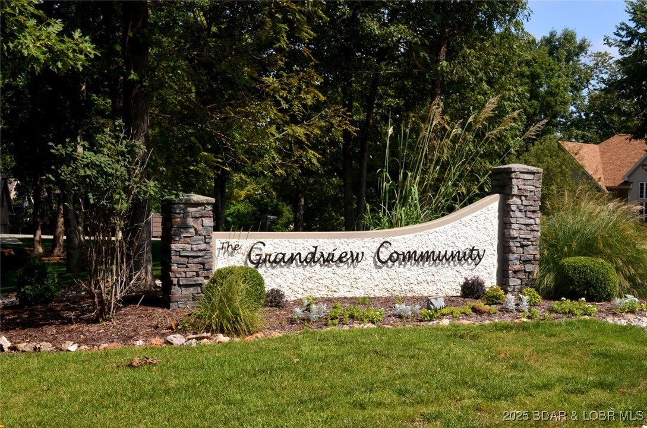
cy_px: 214
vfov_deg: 27.9
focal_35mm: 48
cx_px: 324
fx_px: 861
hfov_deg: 41.2
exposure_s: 1/200
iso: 100
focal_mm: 32
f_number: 11
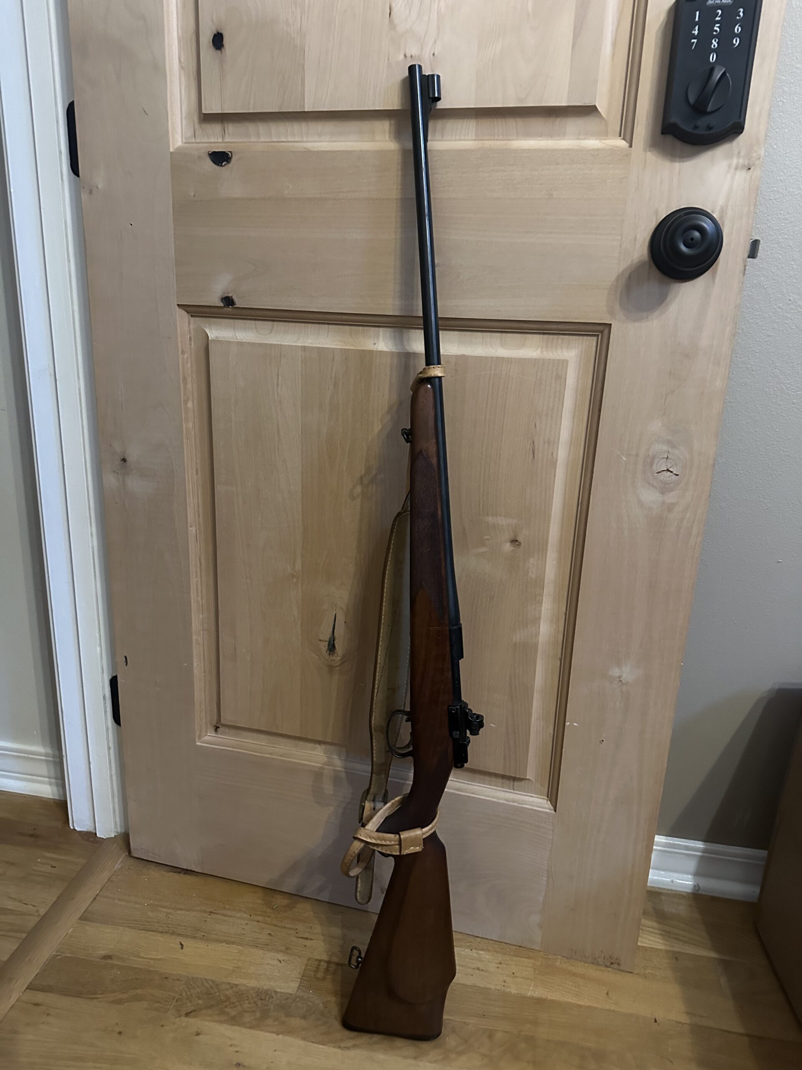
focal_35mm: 24
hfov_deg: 56.8
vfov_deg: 71.6
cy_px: 535
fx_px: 741
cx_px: 401
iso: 800
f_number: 1.78
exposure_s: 1/30
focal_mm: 6.86
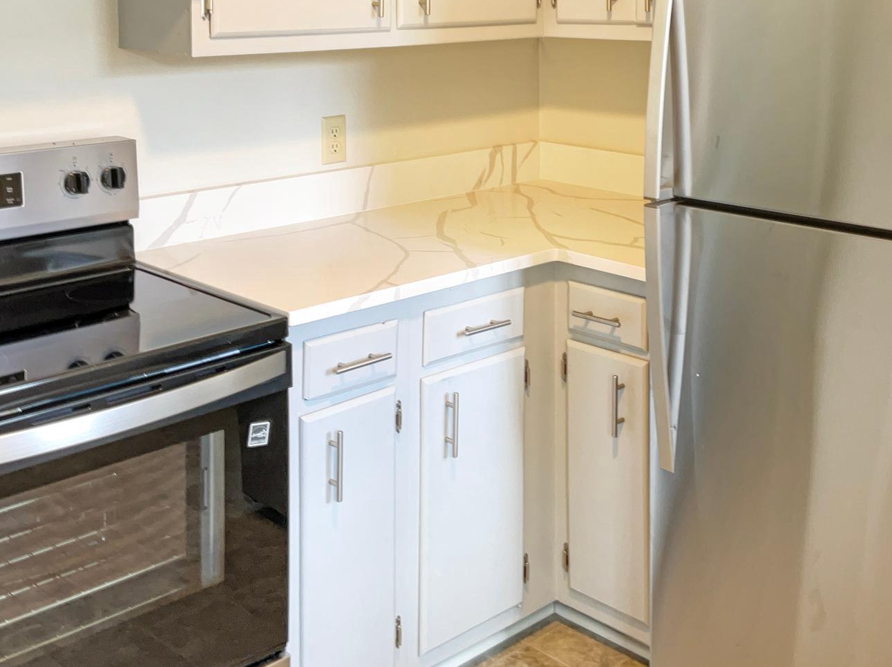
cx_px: 520
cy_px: 190
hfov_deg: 41.1
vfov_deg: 31.1
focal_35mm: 46
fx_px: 1184
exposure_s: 1
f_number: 1.8
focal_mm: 3
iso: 16
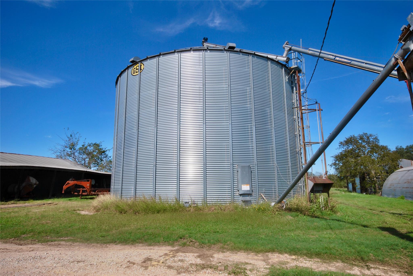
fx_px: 241
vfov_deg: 59.6
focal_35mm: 21
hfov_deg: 81.1
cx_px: 206
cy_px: 138
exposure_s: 1/320
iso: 100
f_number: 9
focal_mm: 14
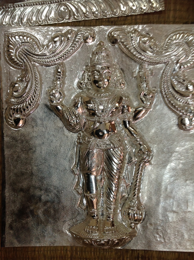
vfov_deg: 52.7
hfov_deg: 40.6
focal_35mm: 35
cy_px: 130
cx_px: 97
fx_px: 262
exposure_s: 1/15
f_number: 2.4
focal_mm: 4.28
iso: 80
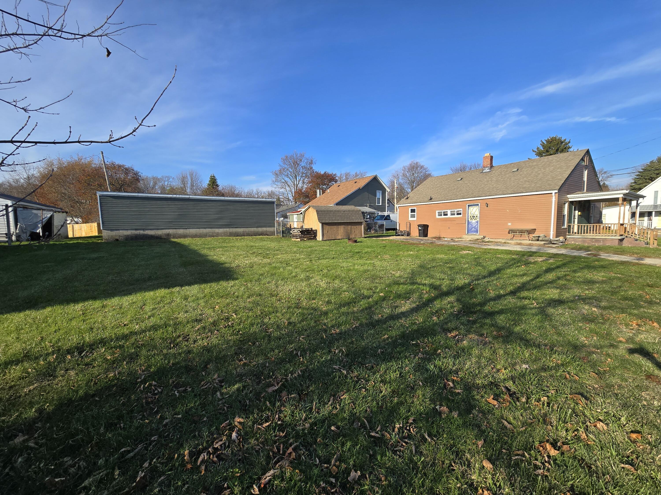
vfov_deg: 89.9
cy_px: 248
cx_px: 330
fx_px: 248
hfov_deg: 106.2
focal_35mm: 13
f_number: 2.2
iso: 50
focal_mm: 2.2
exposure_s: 1/1387
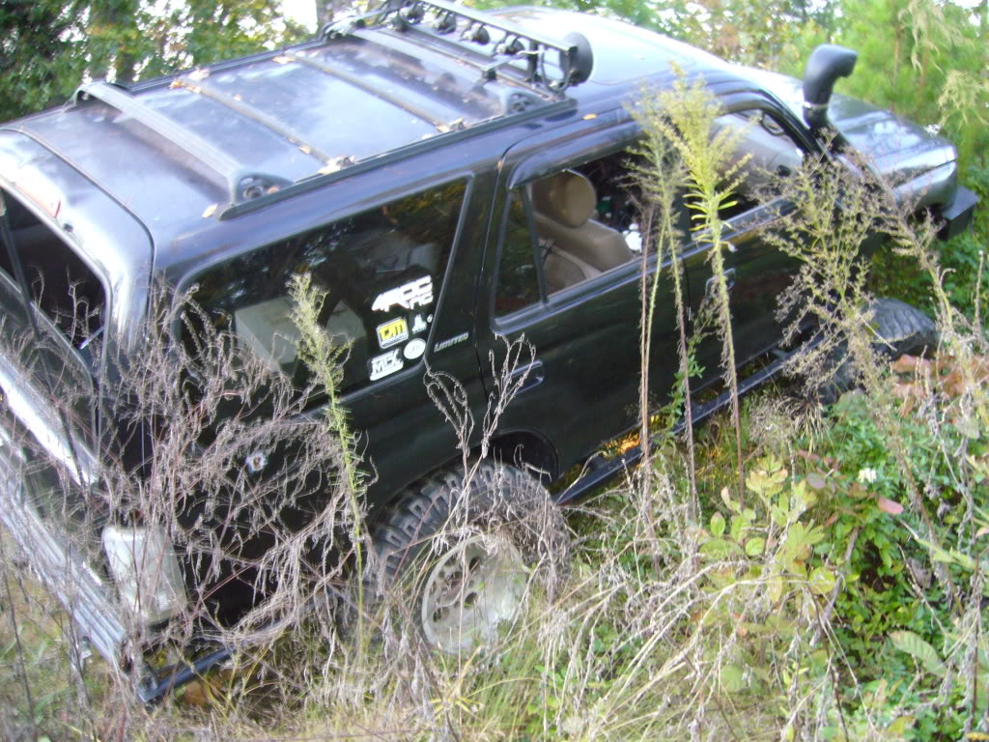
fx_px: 1000
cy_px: 371
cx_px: 494
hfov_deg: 52.6
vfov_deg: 40.7
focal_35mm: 35
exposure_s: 1/30
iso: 125
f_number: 2.8
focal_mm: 5.8
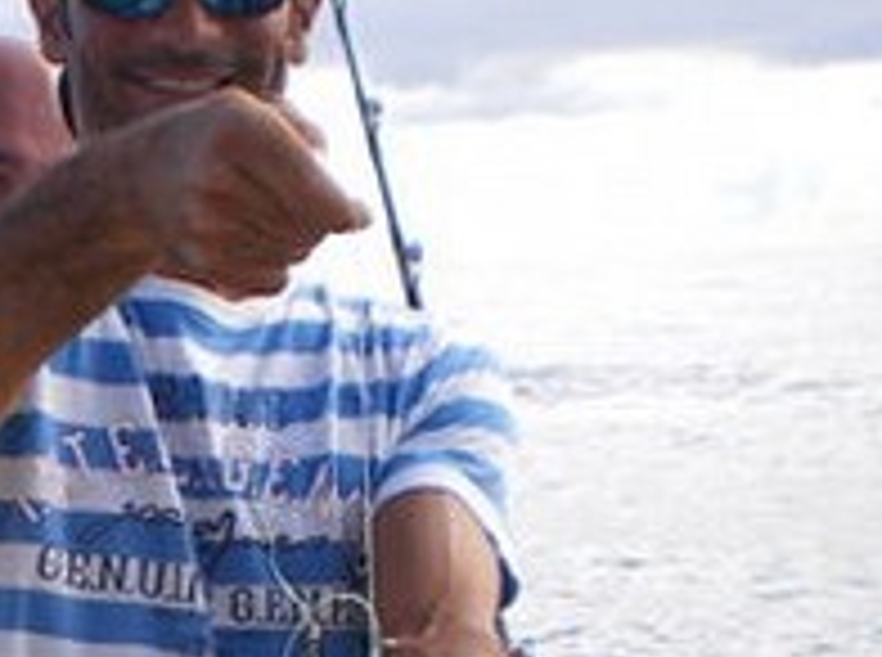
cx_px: -22
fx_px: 2948
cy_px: 720
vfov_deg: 12.5
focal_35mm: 116
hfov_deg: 16.6
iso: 50
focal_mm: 6.3
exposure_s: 1/250
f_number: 4.6
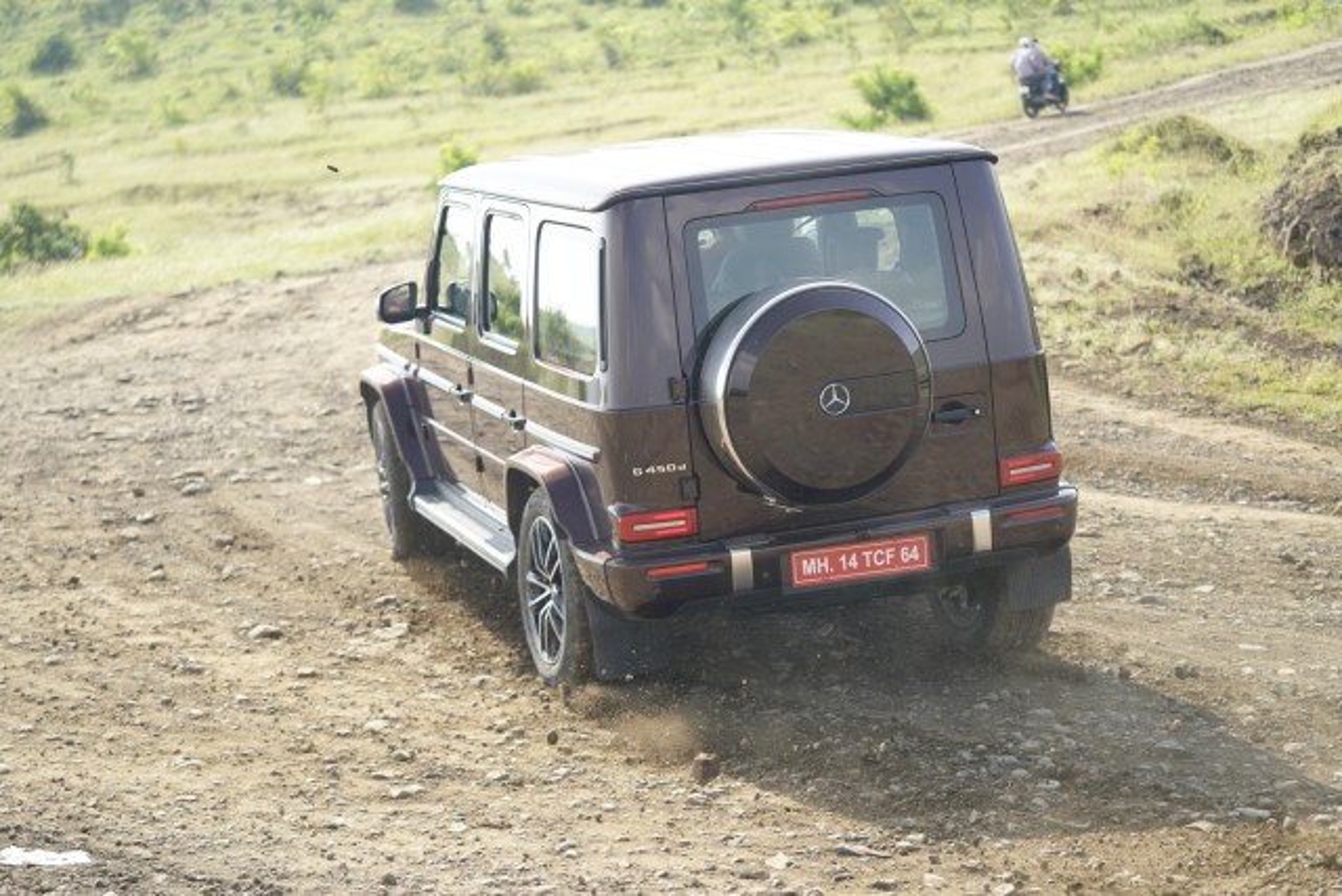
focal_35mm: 70
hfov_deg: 28.8
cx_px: 671
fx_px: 2610
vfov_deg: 19.5
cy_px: 448
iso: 320
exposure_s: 1/640
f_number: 2.8
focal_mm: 70
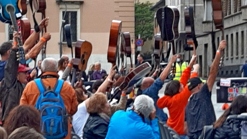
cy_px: 72
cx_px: 104
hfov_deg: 56.4
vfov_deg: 33.7
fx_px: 229
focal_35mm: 35
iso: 64
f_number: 1.7
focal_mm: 3.93
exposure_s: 1/100
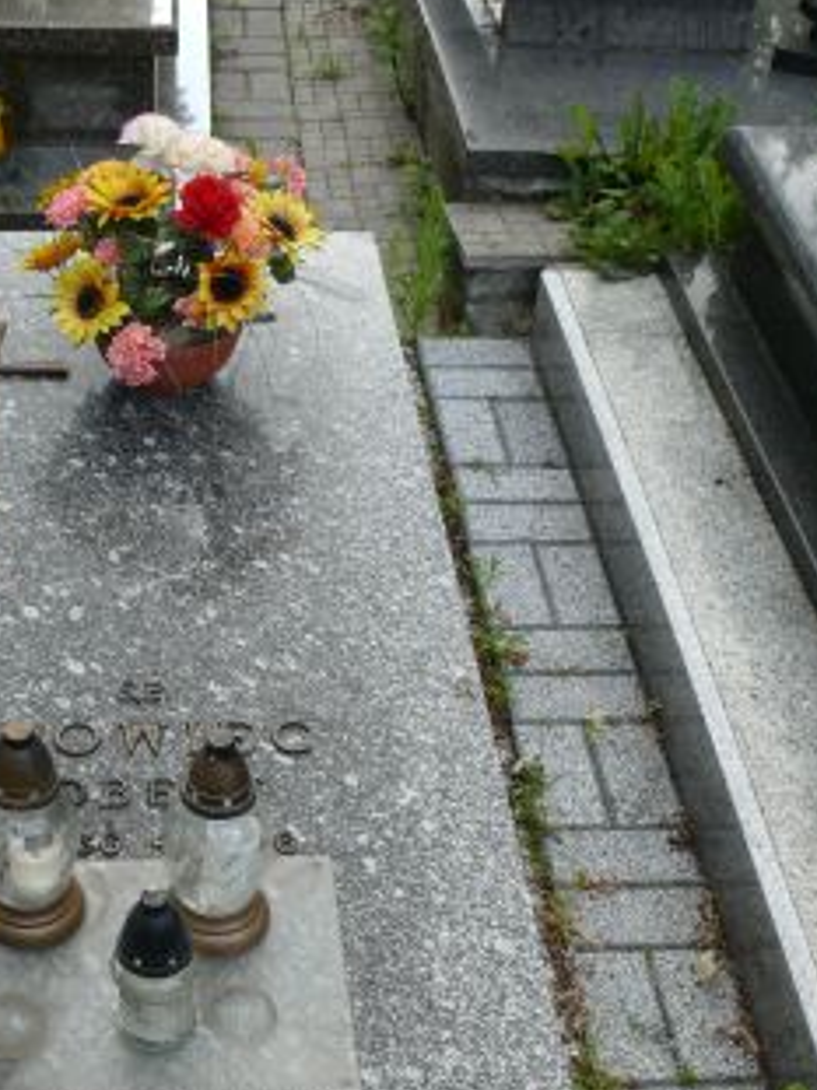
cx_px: 207
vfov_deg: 34.7
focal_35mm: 54
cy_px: 834
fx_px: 1700
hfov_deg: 26.7
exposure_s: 1/100
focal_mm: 7.4
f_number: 4
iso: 100
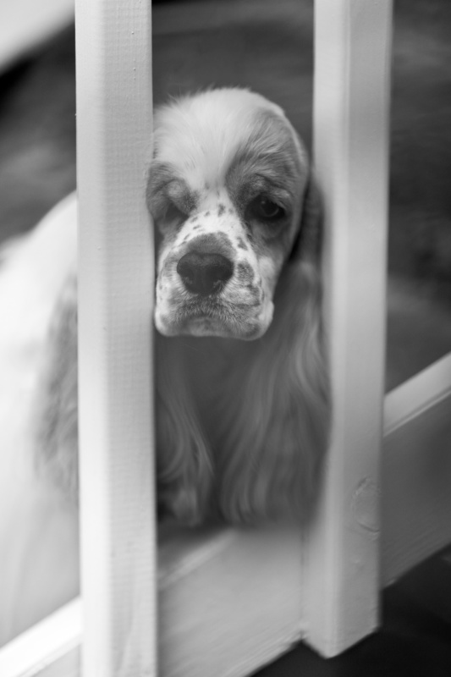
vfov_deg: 15.2
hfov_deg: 10.2
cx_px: 226
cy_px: 338
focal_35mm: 135
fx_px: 2538
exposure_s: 1/2000
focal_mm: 135
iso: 400
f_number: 1.8
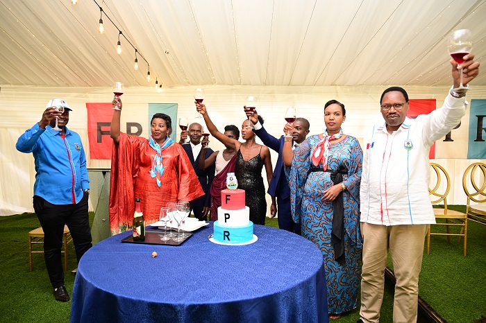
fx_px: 324
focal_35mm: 24
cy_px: 162
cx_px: 243
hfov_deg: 73.8
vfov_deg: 53.1
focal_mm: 24
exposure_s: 1/125
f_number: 4
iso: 1000
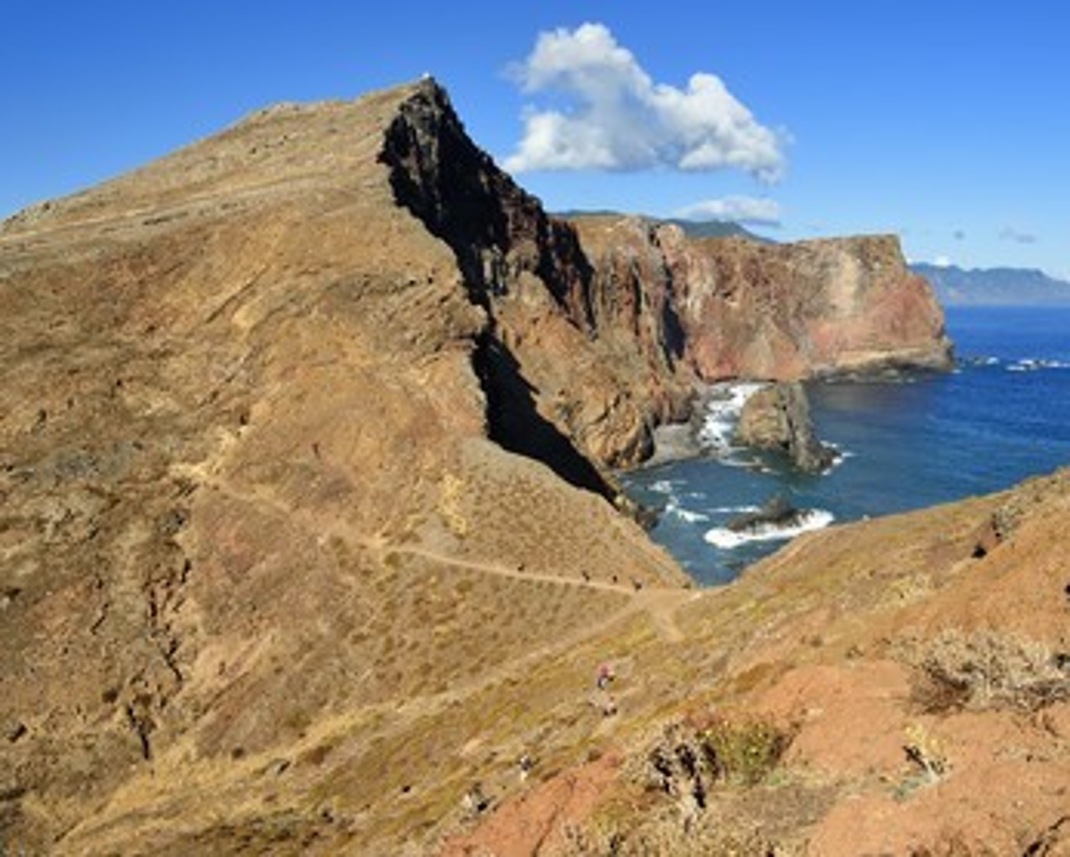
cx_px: 637
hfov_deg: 53.8
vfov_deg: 44.6
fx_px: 1046
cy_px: 428
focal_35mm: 33
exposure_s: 1/320
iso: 200
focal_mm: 29
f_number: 13
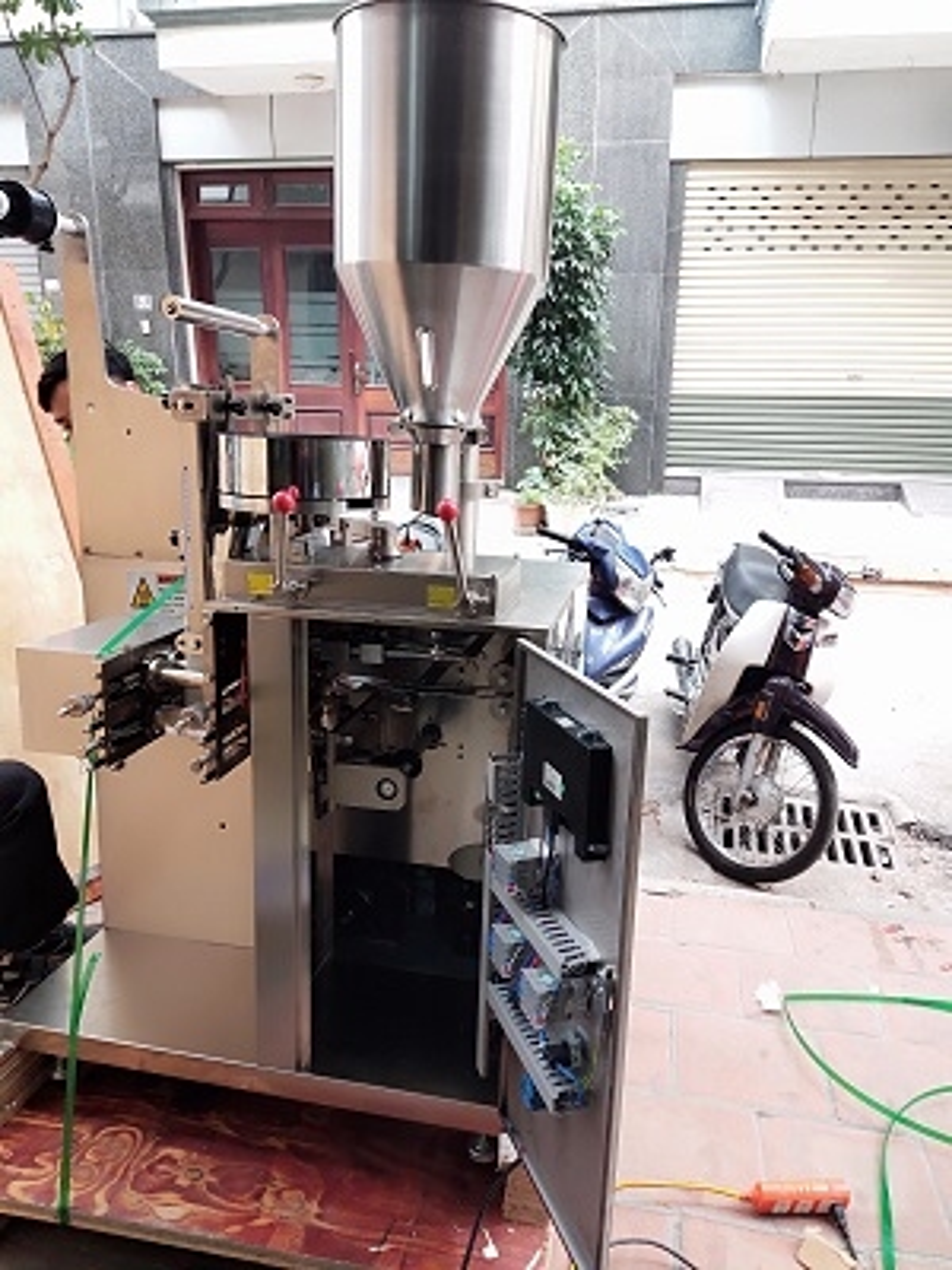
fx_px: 917
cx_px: 476
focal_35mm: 25
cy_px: 635
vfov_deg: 69.4
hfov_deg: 54.9
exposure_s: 1/100
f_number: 1.7
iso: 73
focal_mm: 4.71
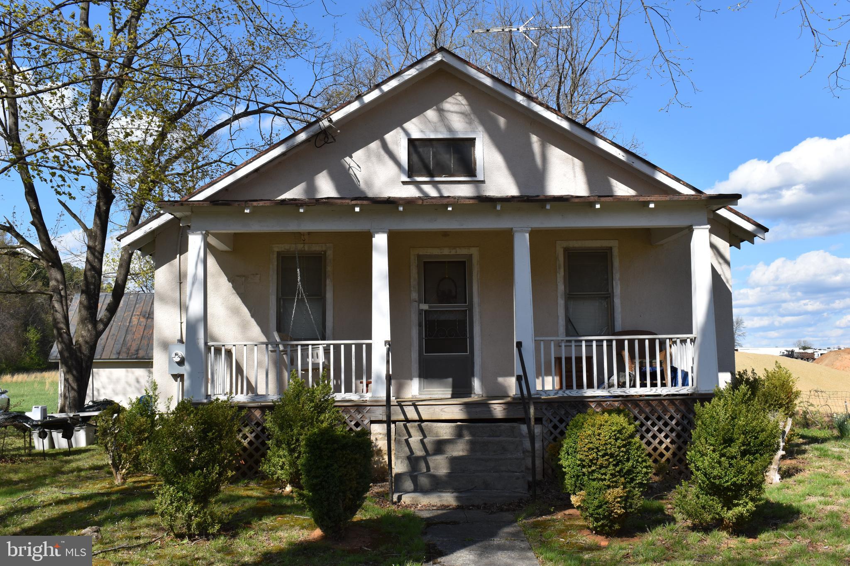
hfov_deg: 49.6
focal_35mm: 39
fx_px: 921
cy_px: 283
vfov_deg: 34.2
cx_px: 425
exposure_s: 1/400
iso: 200
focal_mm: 26
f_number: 10
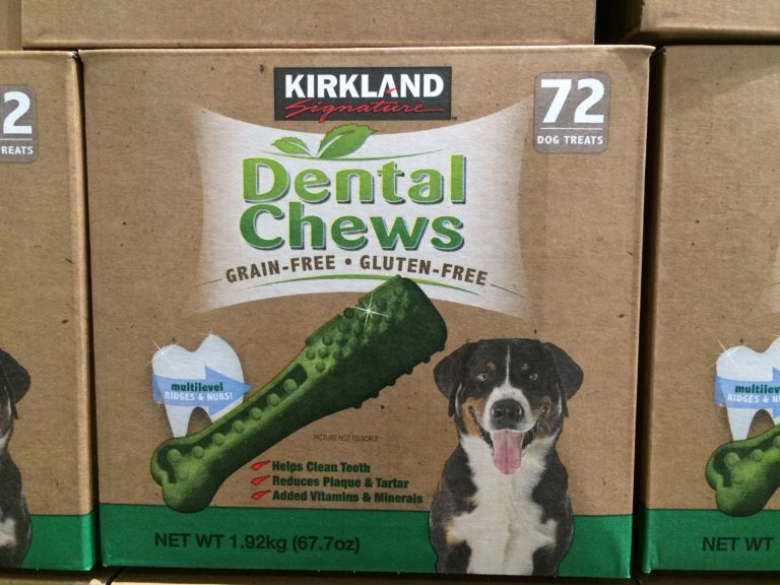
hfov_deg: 61.7
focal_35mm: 29
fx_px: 653
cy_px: 292
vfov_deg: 48.2
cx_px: 390
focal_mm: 4.15
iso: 320
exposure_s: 1/30
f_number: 2.2
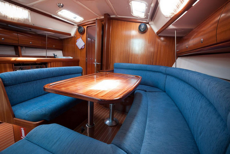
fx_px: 109
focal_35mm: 17
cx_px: 115
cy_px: 77
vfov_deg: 70.6
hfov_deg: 93.2
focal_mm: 17
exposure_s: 1/25
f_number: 8
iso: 800
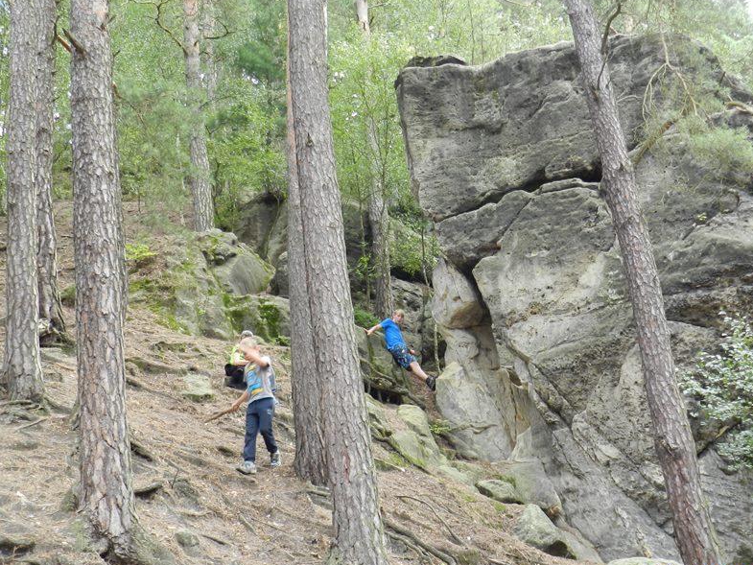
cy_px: 287
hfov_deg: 32.1
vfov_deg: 24.4
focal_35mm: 60
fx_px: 1305
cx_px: 459
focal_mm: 8.1
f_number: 4.2
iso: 160
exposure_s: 1/40
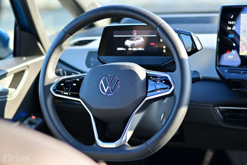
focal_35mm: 75
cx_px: 124
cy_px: 82
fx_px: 515
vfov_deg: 18.2
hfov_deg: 27.0
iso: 100
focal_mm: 50
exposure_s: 1/250
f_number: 1.8
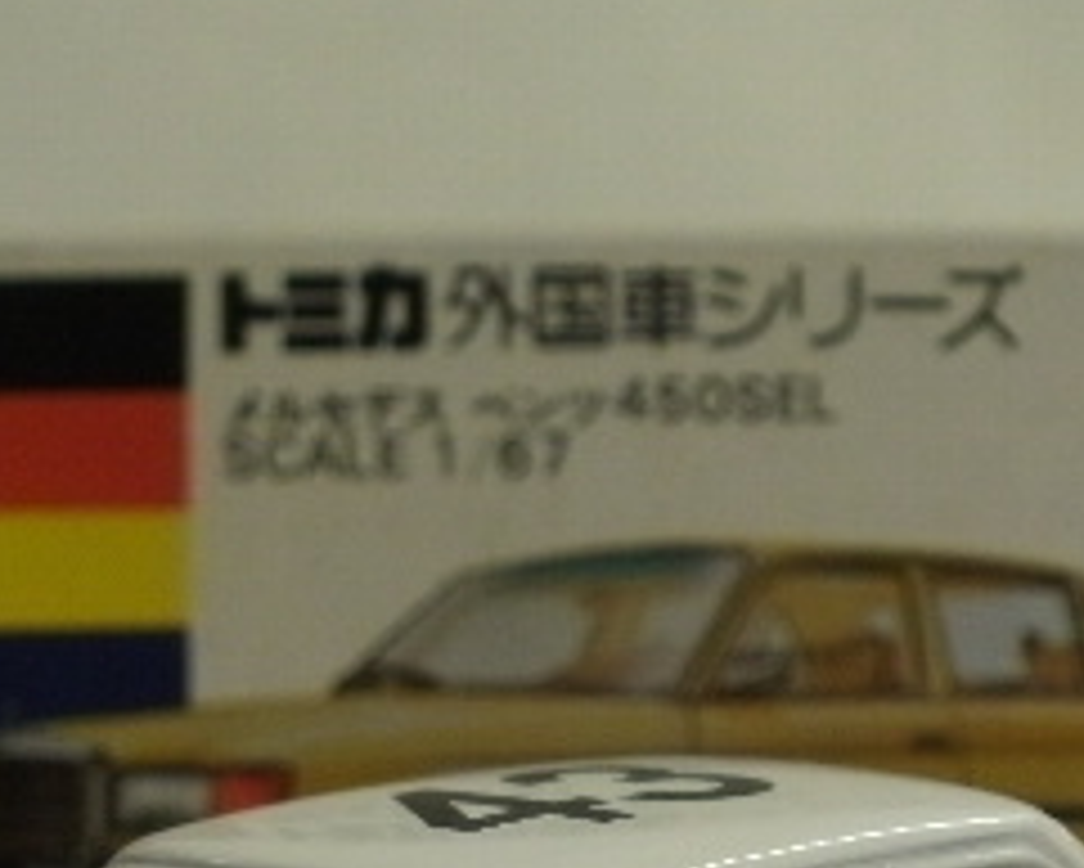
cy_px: 944
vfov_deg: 13.3
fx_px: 3659
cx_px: 459
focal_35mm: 114
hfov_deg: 16.8
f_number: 4
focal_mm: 7.7
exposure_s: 1/30
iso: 125
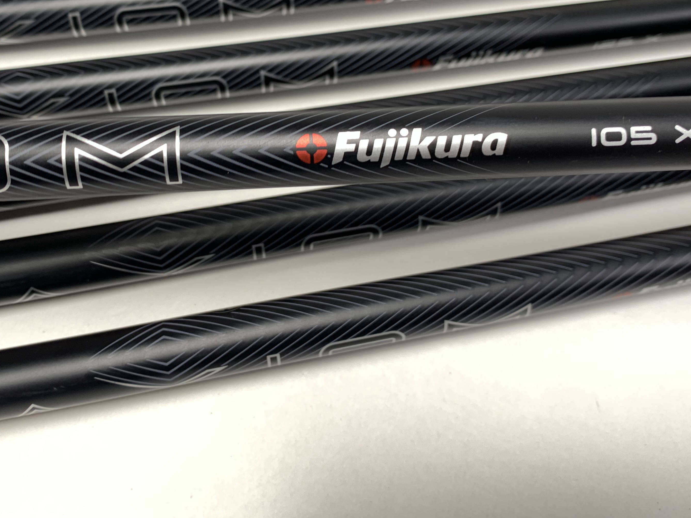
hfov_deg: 47.6
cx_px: 285
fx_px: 779
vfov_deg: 36.3
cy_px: 159
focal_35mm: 39
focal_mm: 4.25
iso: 32
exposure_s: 1/120
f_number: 1.8
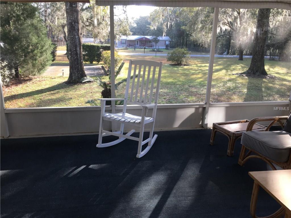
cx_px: 146
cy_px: 109
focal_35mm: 29
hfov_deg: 61.7
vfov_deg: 48.2
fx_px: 244
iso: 40
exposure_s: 1/120
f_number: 2.2
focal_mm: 4.15
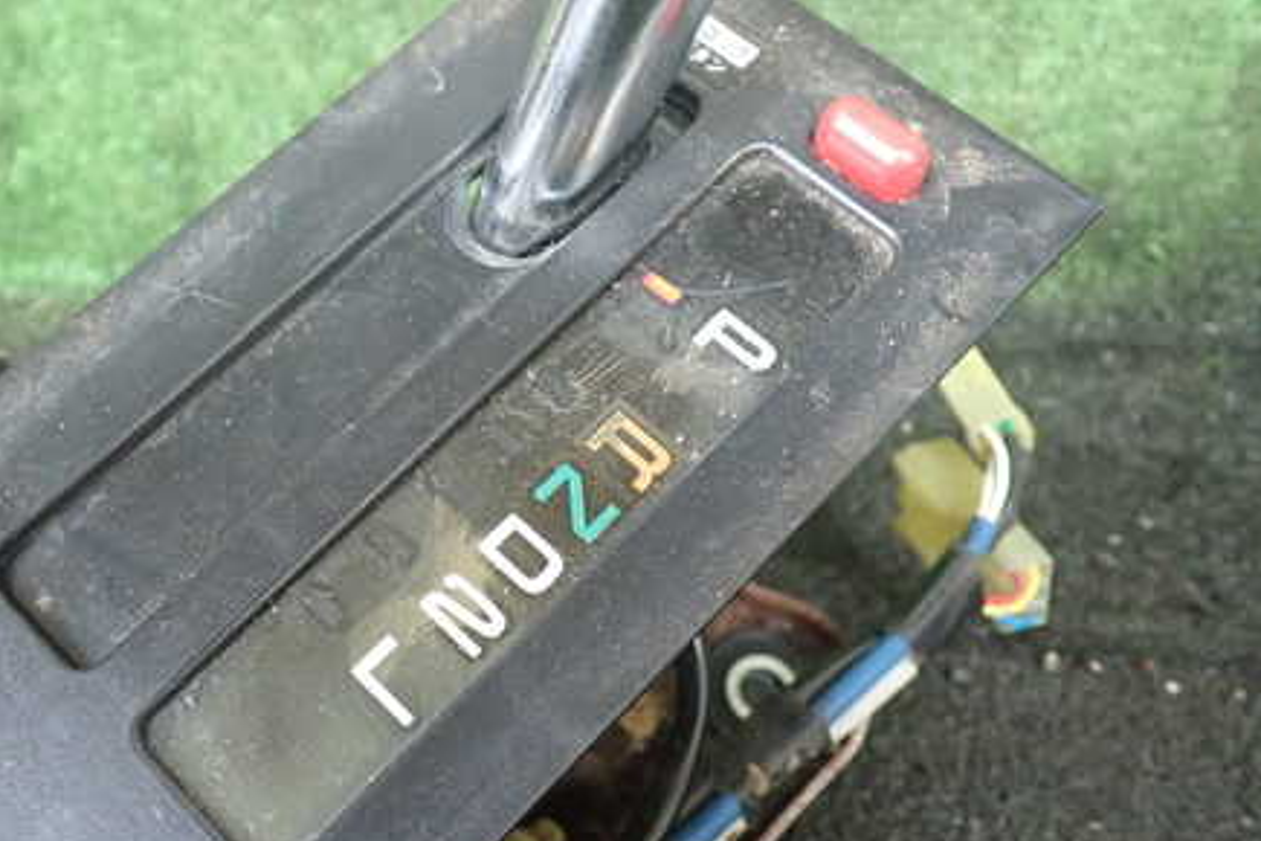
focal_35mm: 43
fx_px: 1506
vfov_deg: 31.2
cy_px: 371
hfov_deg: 44.6
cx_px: 400
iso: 320
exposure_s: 1/30
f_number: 2.3
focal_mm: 5.4
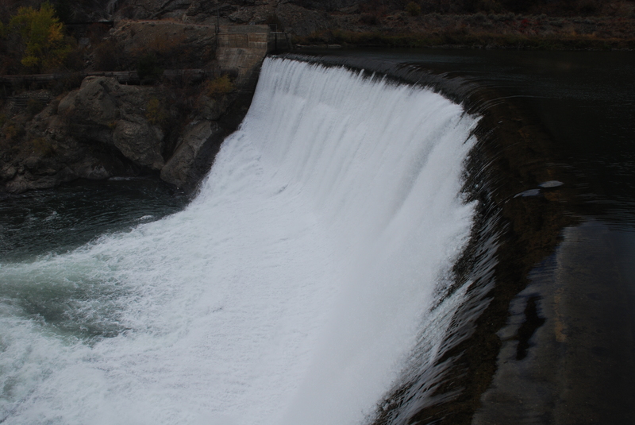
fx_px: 477
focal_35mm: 27
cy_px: 212
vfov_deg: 48.0
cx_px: 318
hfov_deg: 67.3
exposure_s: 1/320
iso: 250
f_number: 9
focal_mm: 18
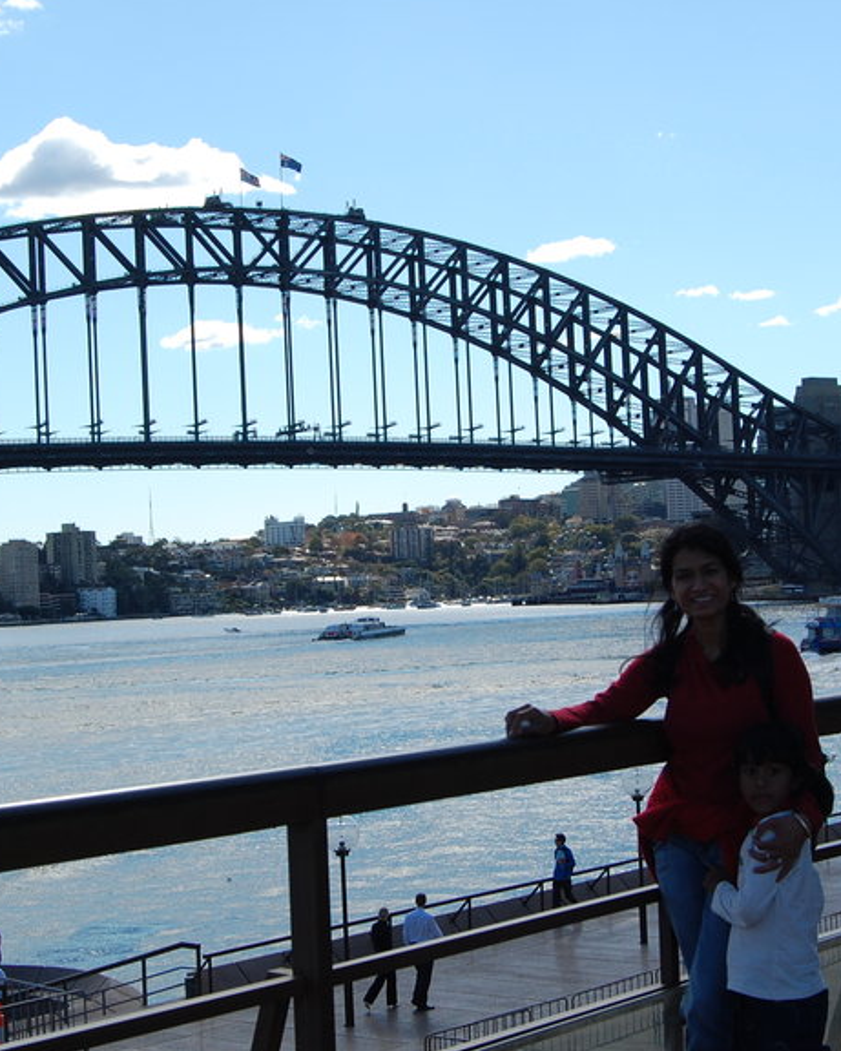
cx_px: 410
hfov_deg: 23.5
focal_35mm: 65
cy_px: 521
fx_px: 2022
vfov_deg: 29.1
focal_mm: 26
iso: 200
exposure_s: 1/320
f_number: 9
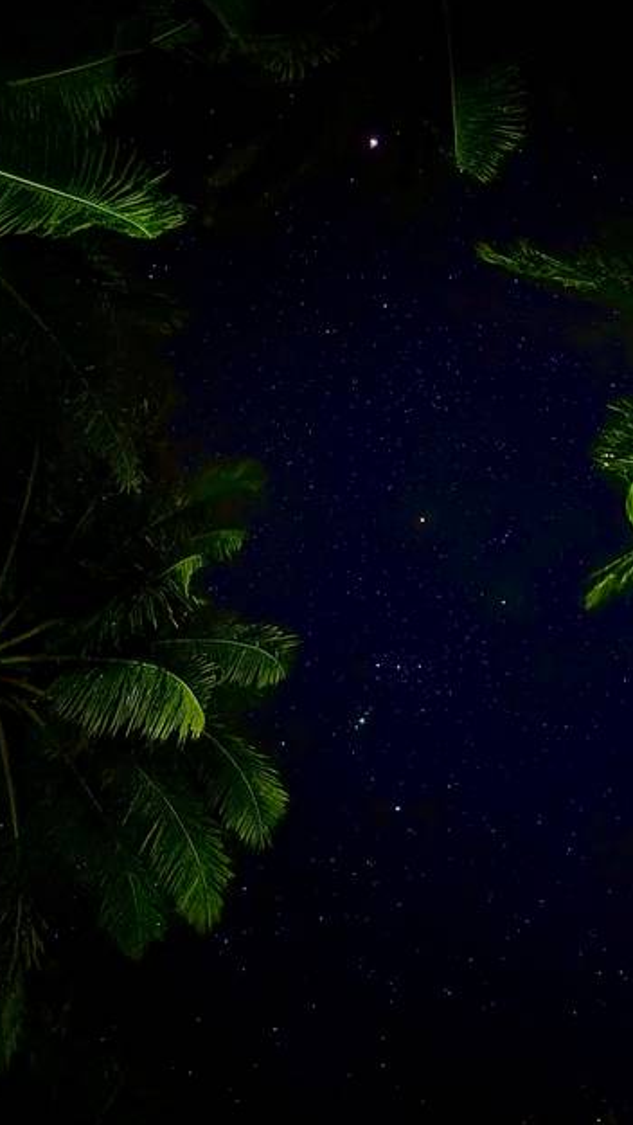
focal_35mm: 29
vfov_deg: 66.0
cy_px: 567
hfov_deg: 40.2
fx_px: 865
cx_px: 347
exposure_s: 1
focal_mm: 5.96
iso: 10000
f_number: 1.6
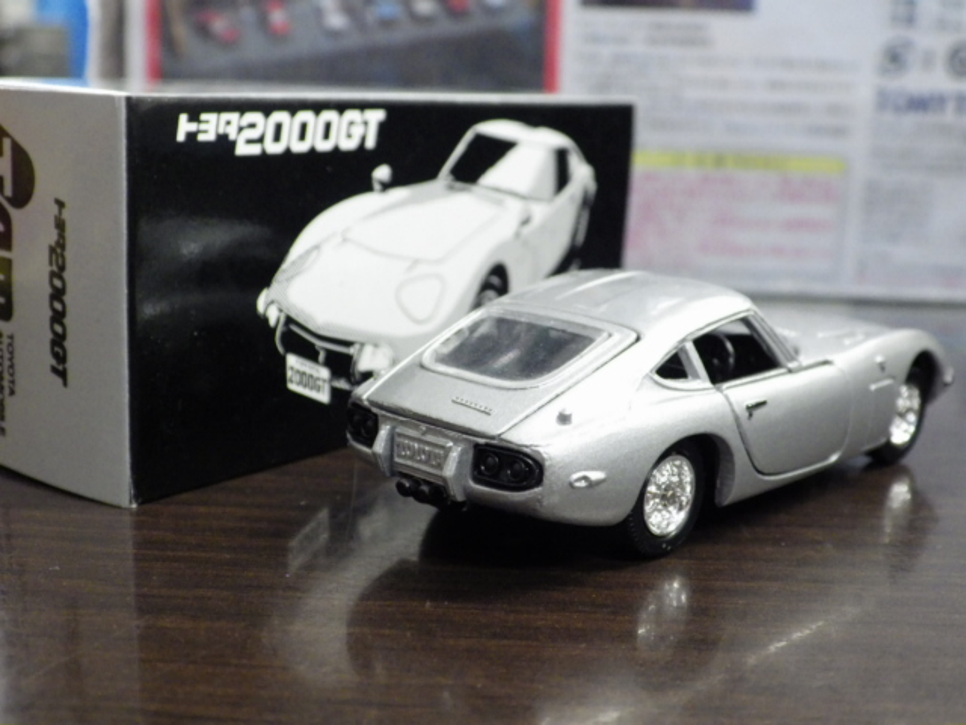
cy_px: 362
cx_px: 483
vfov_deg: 29.1
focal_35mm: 50
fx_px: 1395
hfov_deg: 38.2
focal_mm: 9
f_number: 3.8
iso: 800
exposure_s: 1/25
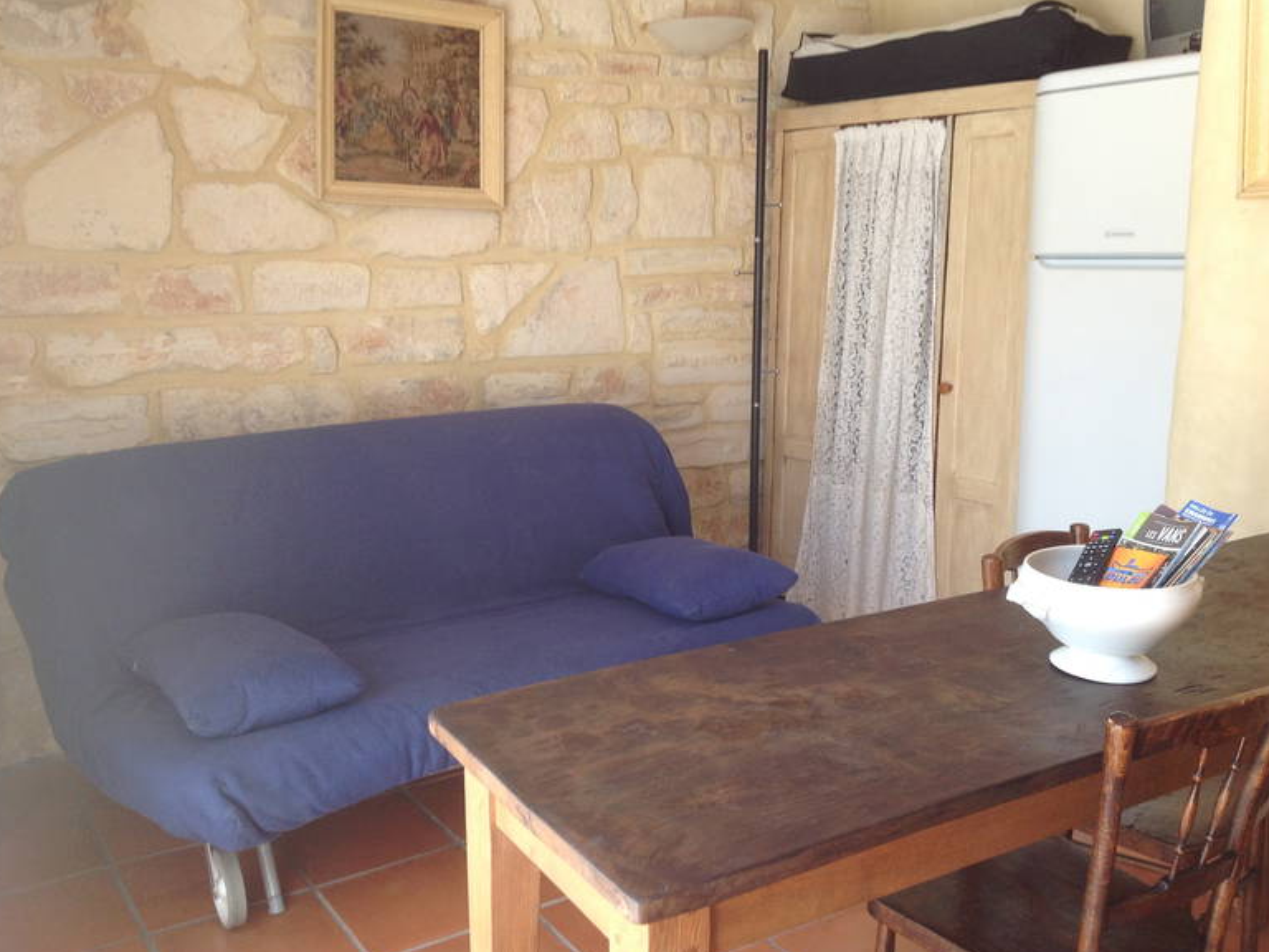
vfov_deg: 39.7
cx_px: 641
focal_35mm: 36
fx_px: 1320
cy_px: 473
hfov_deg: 51.4
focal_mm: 4.28
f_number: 2.4
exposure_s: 1/60
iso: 64
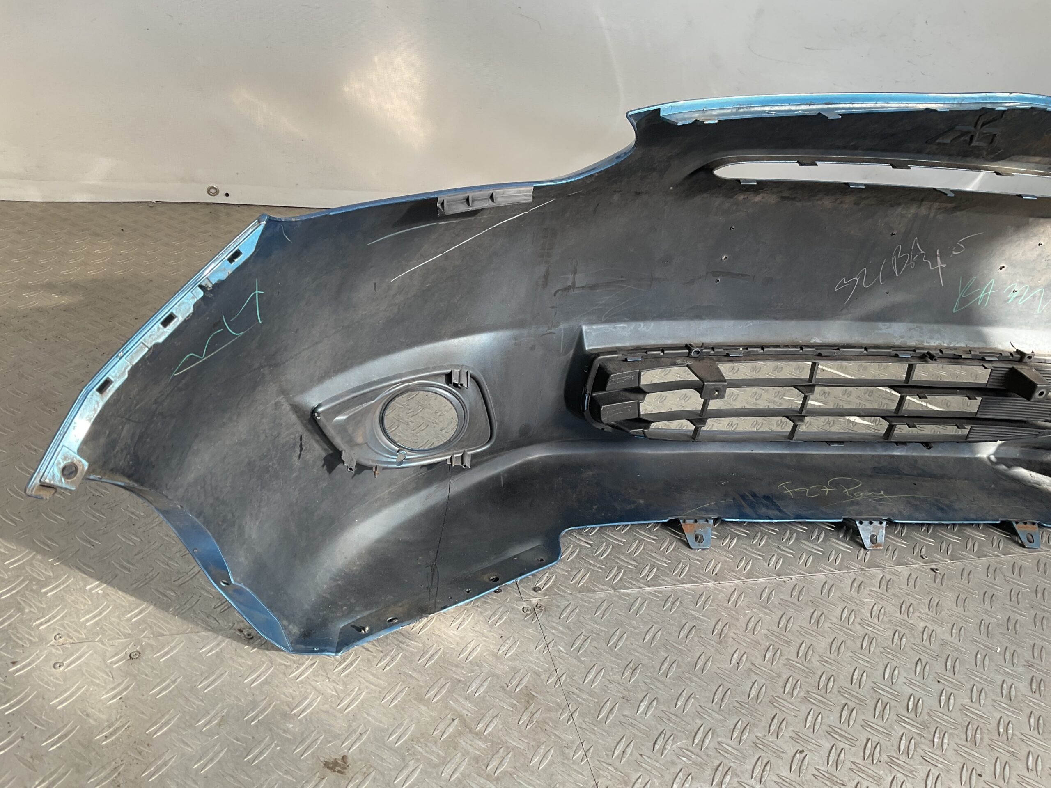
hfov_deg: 61.7
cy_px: 394
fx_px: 880
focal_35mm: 29
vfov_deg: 48.2
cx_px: 526
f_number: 1.8
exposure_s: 1/225
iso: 16
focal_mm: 3
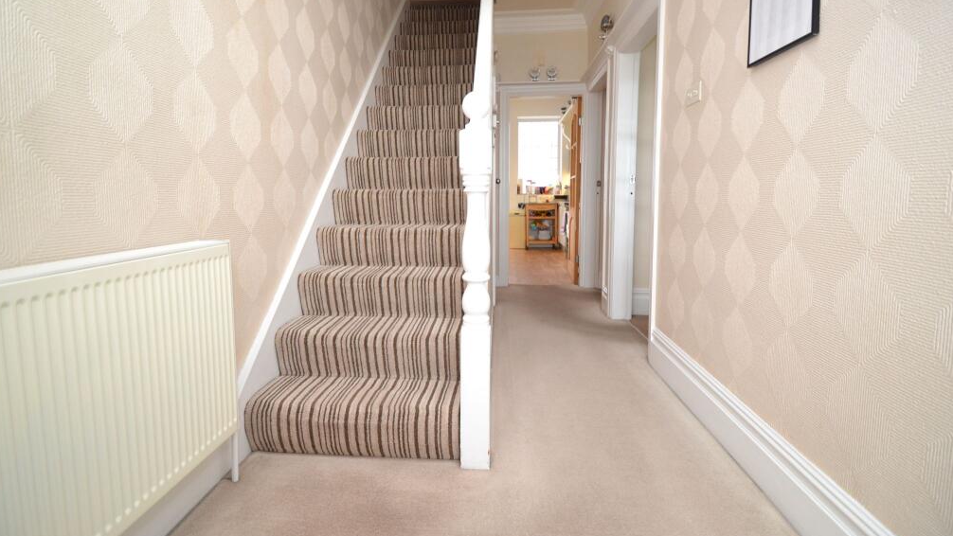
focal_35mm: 16
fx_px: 404
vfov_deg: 66.6
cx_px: 472
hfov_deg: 99.4
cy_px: 222
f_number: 3.5
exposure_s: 1/60
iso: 1000
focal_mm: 10
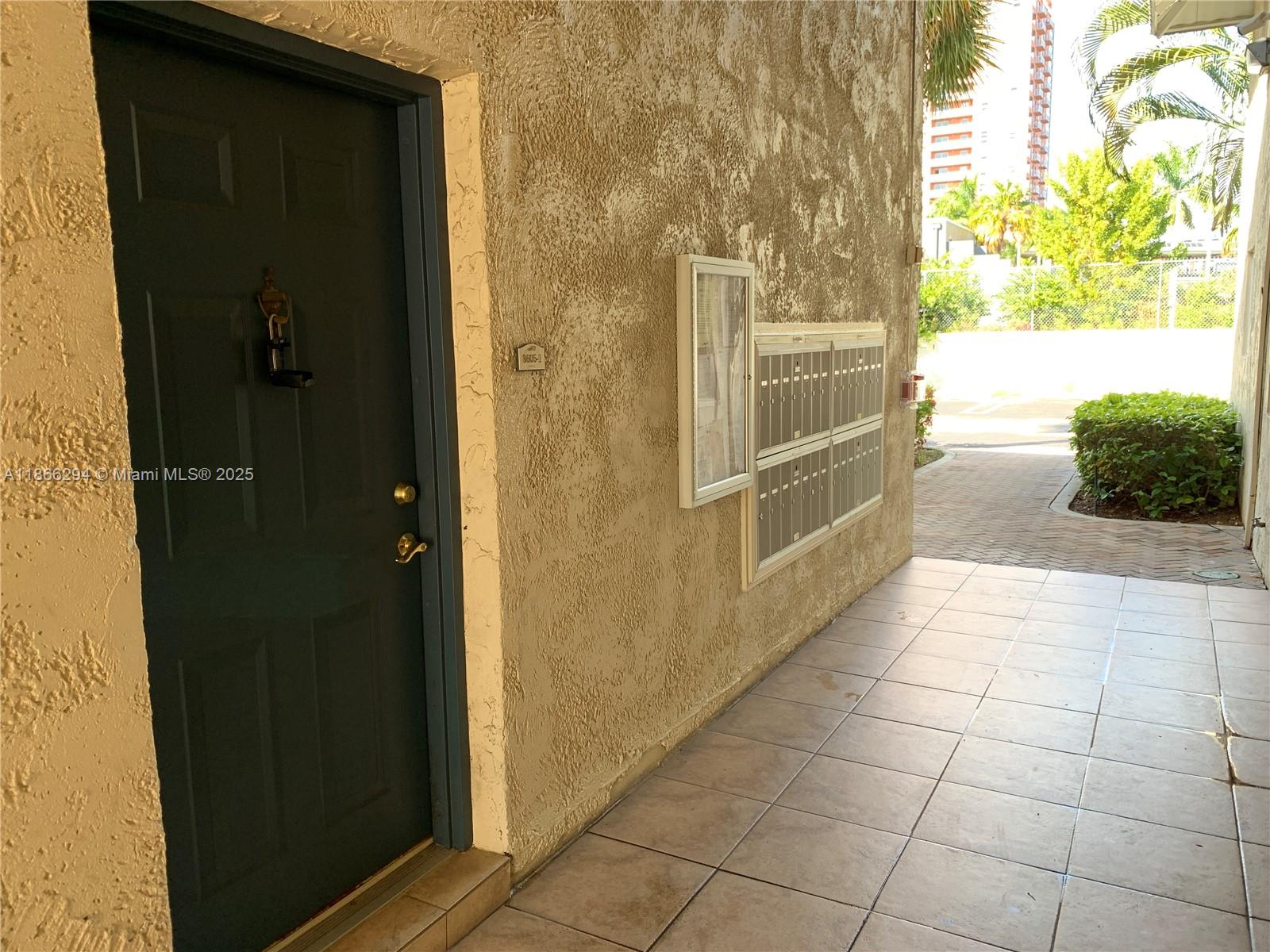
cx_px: 635
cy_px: 476
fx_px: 954
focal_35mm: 26
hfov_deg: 67.3
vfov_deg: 53.1
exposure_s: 1/122
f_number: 1.8
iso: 50
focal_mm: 4.25
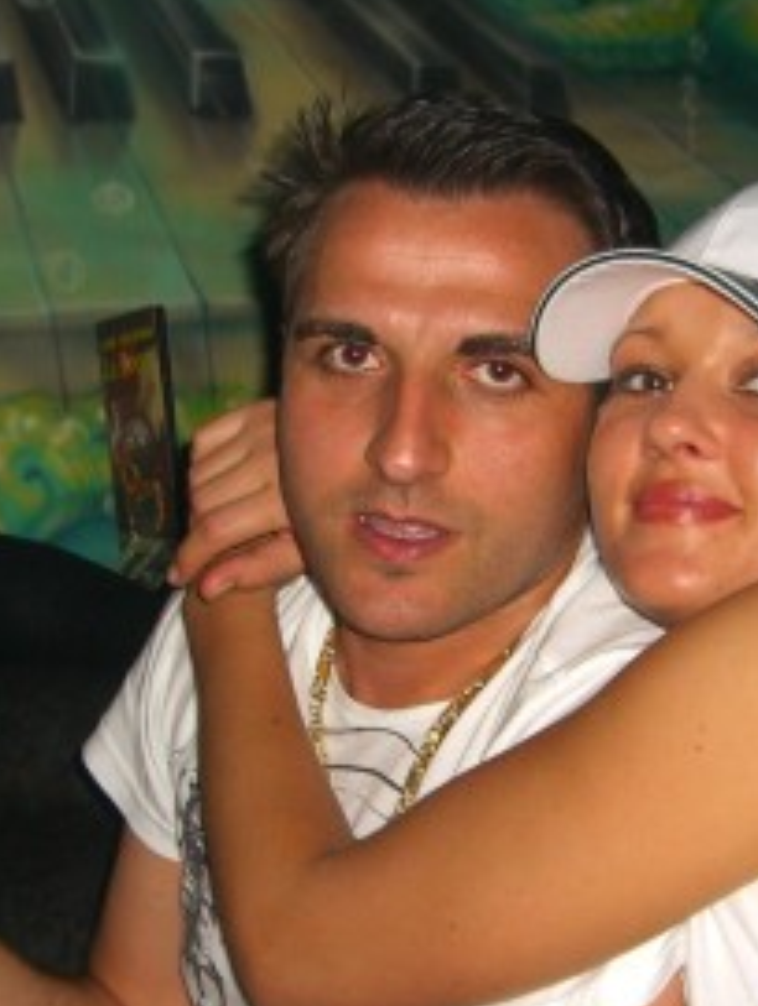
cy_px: 624
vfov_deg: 23.2
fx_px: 2447
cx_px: 431
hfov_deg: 17.6
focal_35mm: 84
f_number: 2.8
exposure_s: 1/60
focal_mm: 7.9
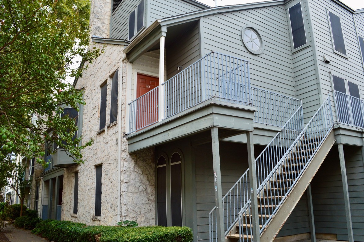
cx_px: 182
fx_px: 273
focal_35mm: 27
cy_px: 121
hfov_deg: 67.4
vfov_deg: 47.9
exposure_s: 1/100
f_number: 9
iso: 400
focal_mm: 18
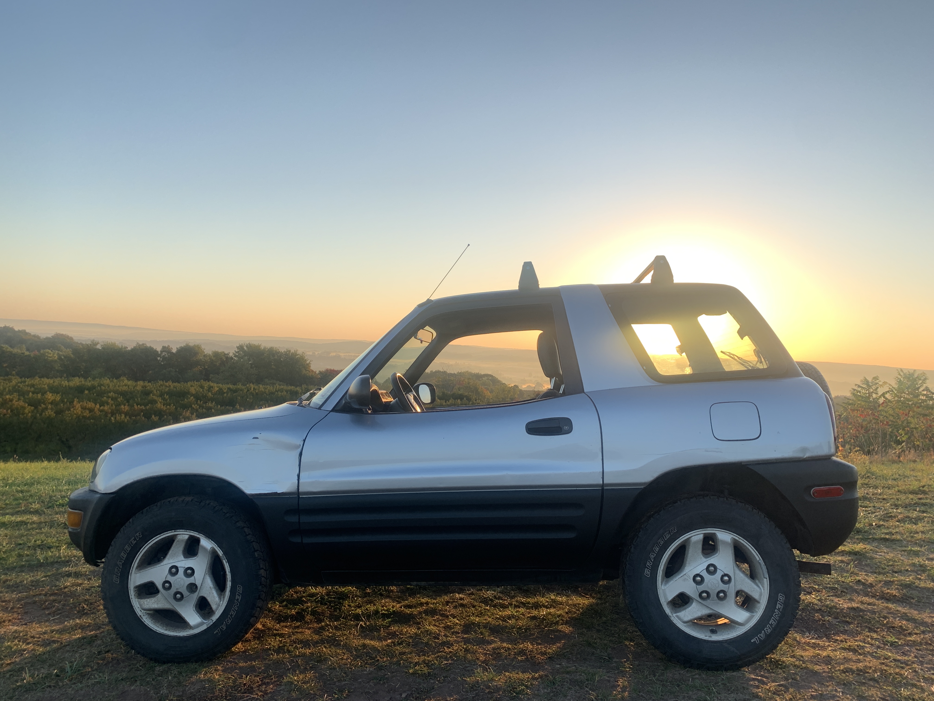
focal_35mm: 26
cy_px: 350
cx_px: 467
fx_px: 702
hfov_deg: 67.3
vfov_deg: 53.1
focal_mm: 4.25
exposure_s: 1/271
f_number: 1.8
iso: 25
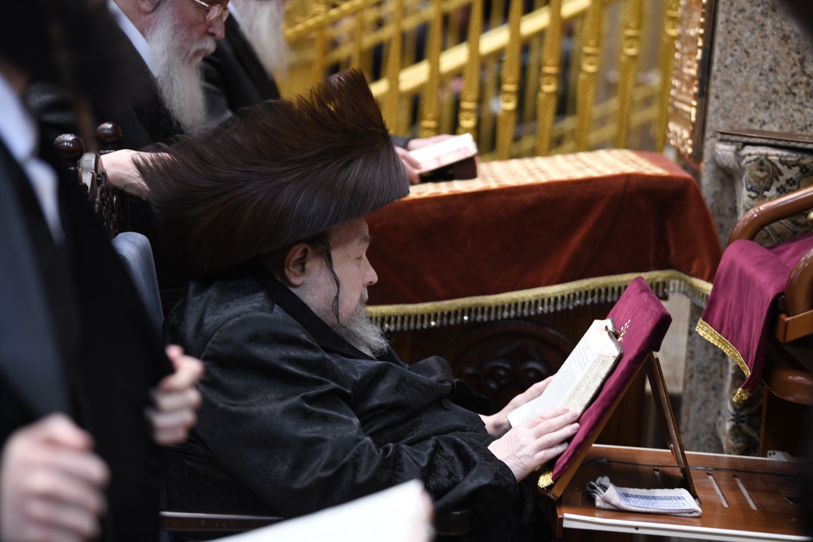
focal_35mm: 100
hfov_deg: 20.4
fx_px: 2258
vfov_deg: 13.7
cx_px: 406
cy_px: 271
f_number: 2.8
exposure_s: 1/100
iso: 1000
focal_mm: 100
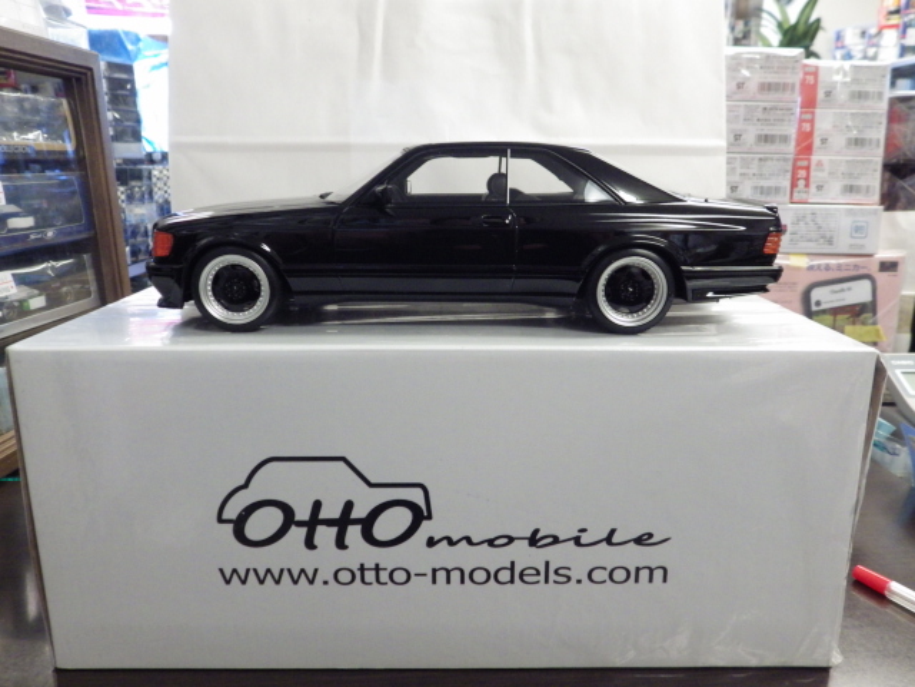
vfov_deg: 51.4
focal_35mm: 27
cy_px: 344
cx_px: 458
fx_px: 714
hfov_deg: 65.3
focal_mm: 4.9
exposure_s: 1/50
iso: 500
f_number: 3.2
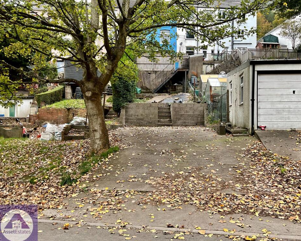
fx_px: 276
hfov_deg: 57.1
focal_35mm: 31
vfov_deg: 47.1
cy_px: 122
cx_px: 162
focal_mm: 3
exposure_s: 1/122
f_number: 1.8
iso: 32
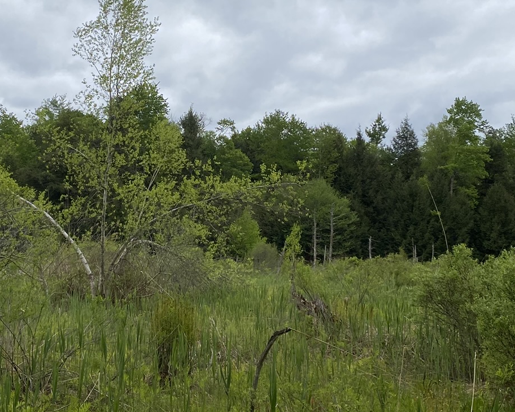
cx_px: 197
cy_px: 163
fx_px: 869
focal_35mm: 57
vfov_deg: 26.6
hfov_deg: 32.9
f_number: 1.8
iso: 32
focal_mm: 4.25
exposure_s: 1/4444
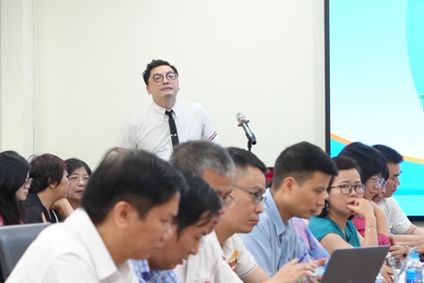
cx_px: 538
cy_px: 124
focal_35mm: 204
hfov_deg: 9.9
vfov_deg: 6.7
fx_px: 2403
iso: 2000
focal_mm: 61
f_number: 4.5
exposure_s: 1/100
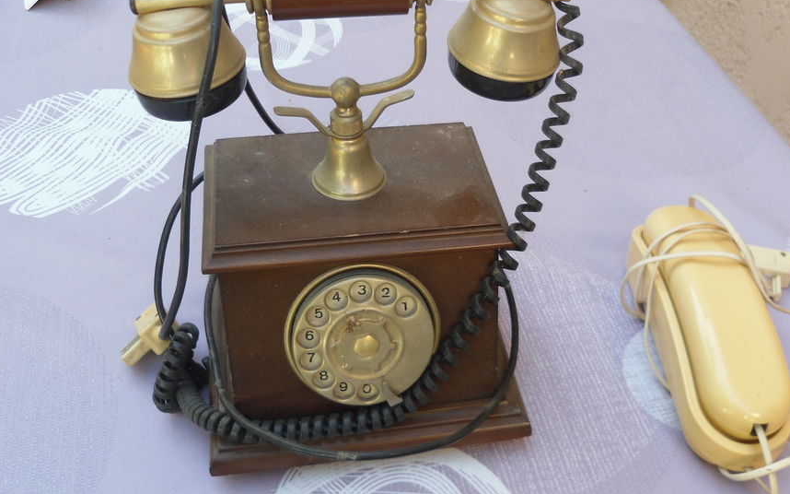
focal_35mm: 42
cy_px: 243
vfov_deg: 30.5
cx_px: 438
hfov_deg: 47.1
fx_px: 904
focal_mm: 6
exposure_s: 1/90
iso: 80
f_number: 2.8
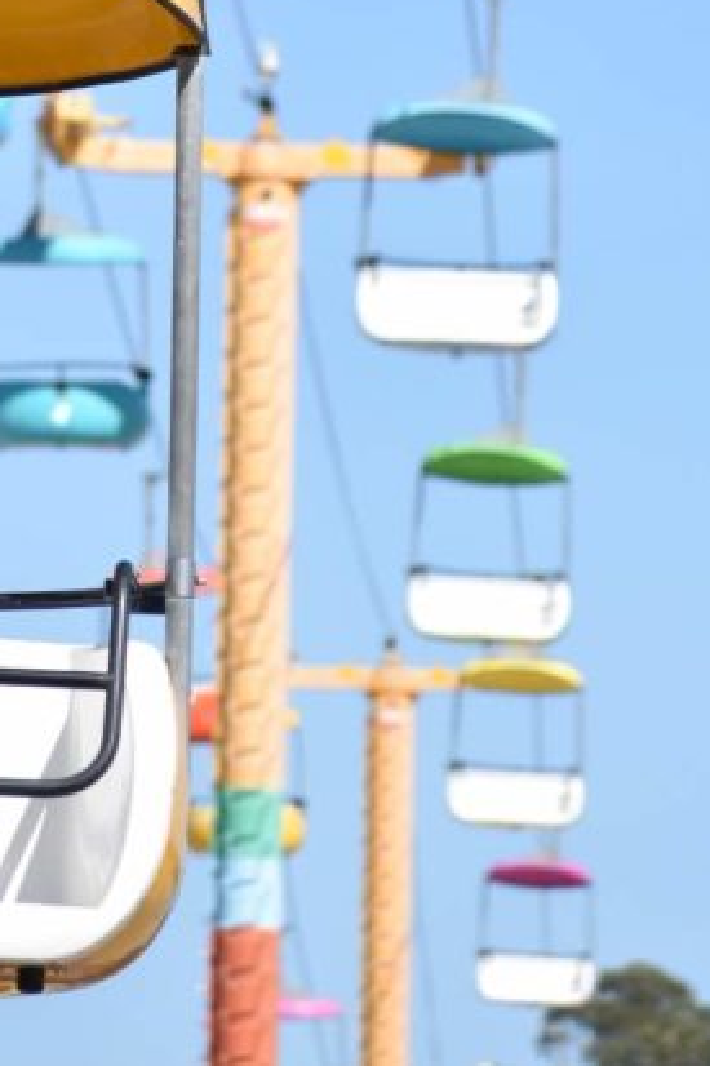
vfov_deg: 4.1
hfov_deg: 2.7
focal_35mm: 502
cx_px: 283
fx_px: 14869
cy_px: -157
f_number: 5.6
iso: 100
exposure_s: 1/640
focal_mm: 135
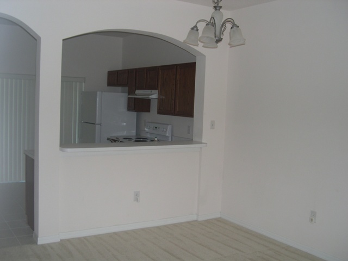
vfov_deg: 37.7
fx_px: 382
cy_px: 130
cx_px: 174
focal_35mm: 38
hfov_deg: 49.0
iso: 100
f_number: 2.8
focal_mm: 8
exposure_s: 1/60
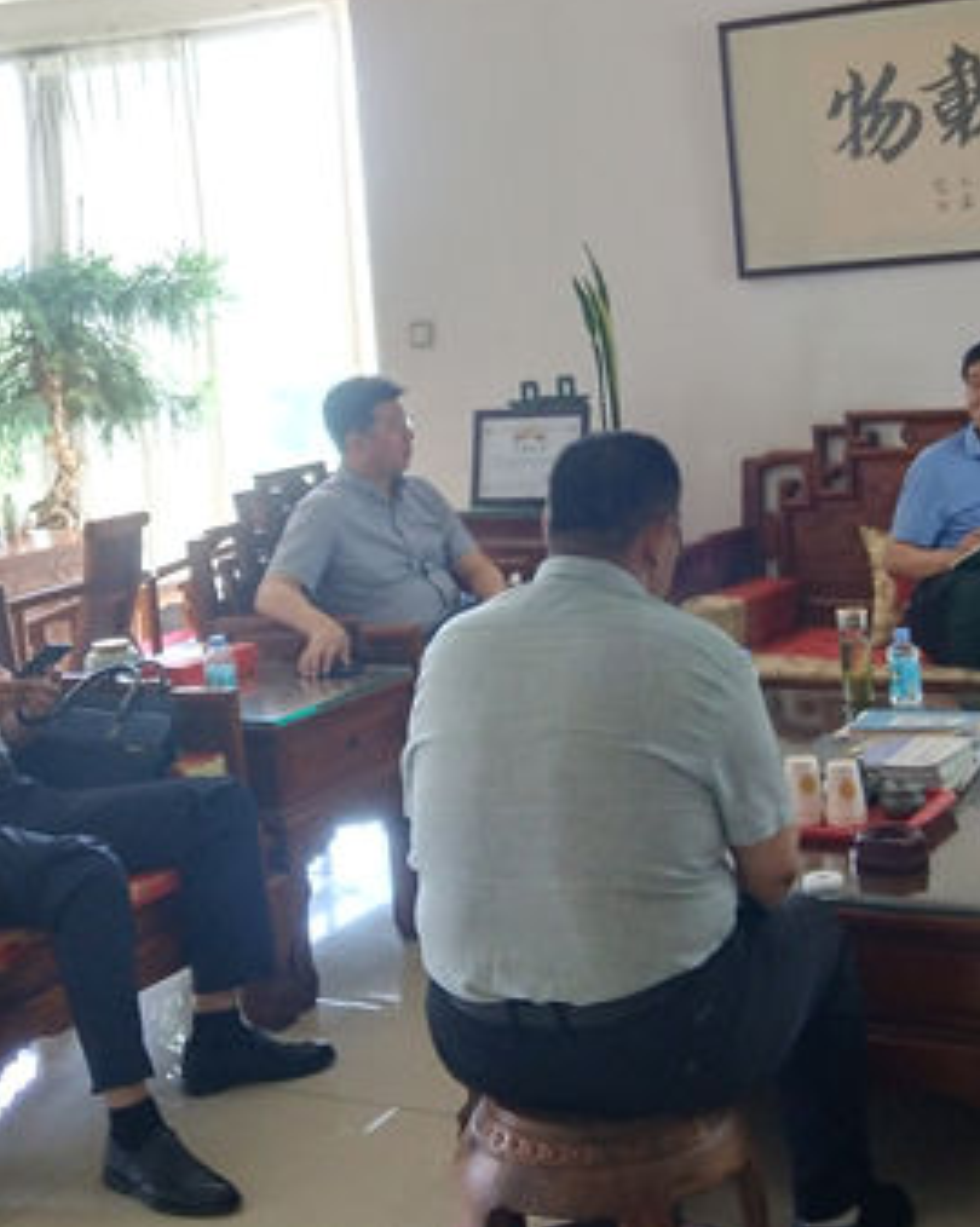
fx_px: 2359
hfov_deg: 23.5
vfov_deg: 28.9
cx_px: 515
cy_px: 385
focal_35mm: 65
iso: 130
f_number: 1.8
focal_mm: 3.95
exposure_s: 1/60
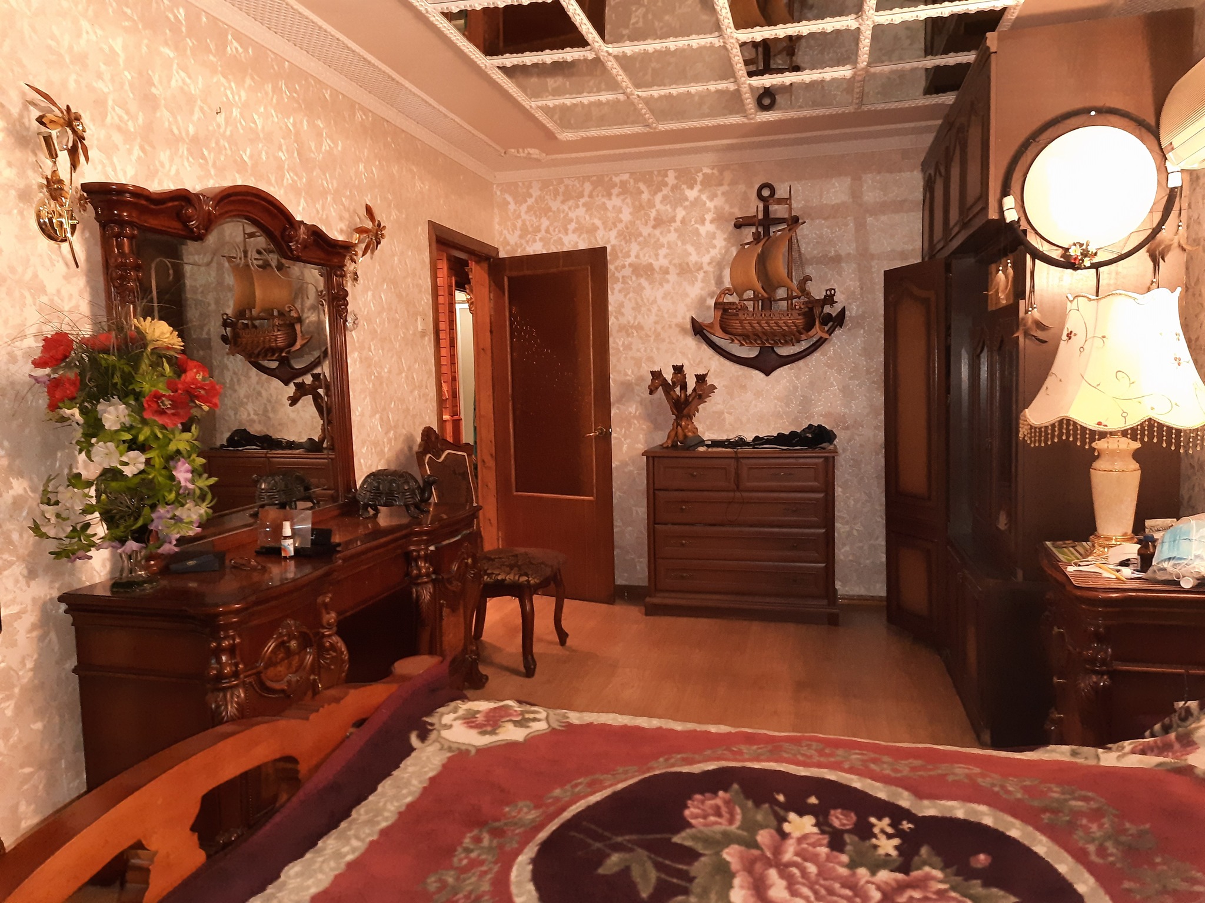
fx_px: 835
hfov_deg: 71.6
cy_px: 452
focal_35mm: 24
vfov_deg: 56.8
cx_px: 602
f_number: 1.8
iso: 640
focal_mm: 5.23
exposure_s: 1/25
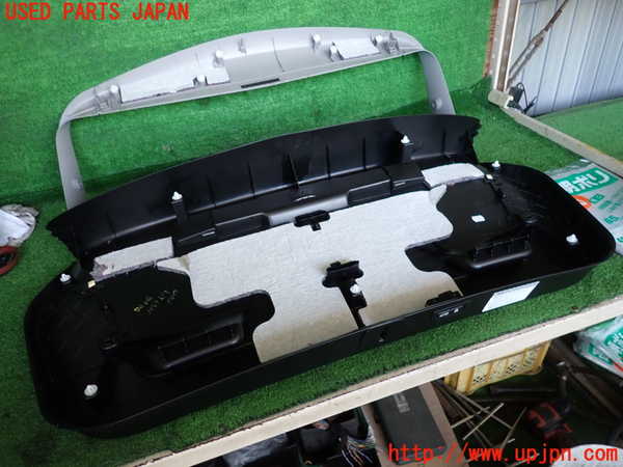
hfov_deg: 69.4
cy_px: 234
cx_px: 312
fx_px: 450
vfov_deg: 54.9
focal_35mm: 25
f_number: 2
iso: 200
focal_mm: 4.5
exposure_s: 1/60
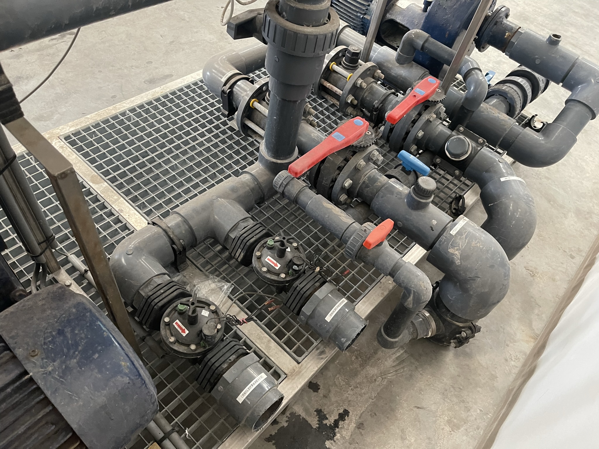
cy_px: 224
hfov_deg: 67.3
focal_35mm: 26
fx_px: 450
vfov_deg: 53.1
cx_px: 300
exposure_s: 1/60
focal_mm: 5.1
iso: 500
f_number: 1.6
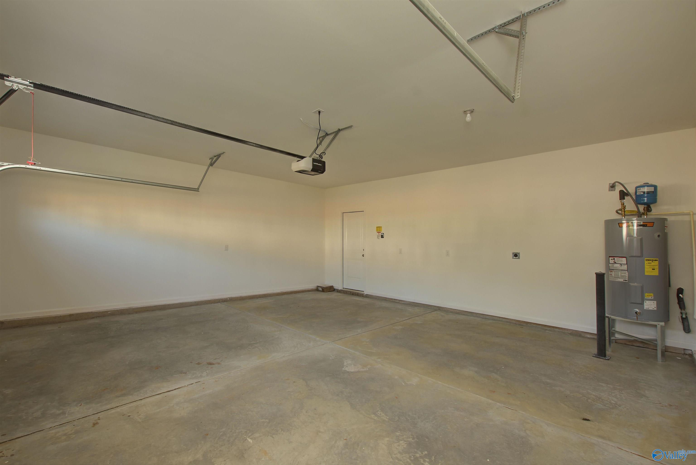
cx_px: 348
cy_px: 232
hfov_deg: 100.4
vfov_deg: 77.4
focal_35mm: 15
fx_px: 290
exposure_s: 1/15
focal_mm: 10
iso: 140
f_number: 8
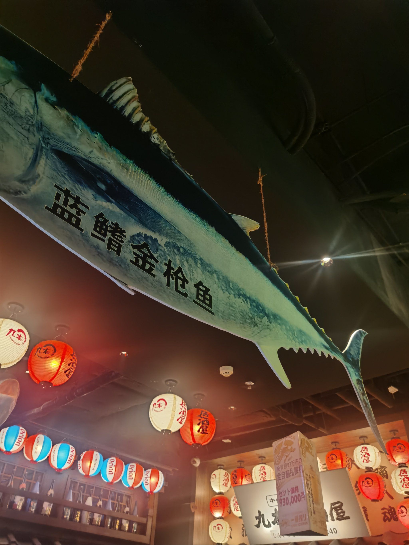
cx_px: 204
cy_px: 272
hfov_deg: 51.4
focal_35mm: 27
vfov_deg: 65.3
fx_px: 425
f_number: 1.6
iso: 250
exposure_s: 1/100
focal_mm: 5.56
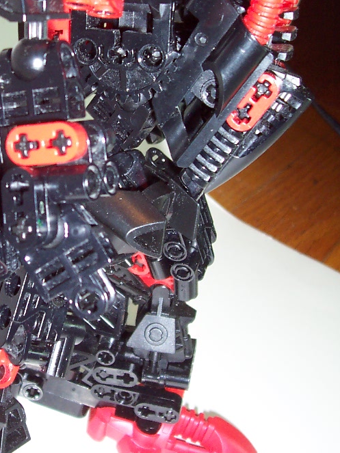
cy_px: 181
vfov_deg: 28.9
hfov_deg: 21.6
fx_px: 878
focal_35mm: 67
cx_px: 61
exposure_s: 1/60
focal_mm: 5.6
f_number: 2.8
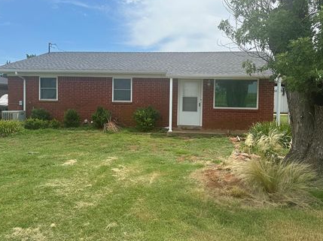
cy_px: 106
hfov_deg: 63.5
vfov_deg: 49.6
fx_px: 261
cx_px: 168
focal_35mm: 28
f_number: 1.78
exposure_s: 1/4762
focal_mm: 6.86
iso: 80
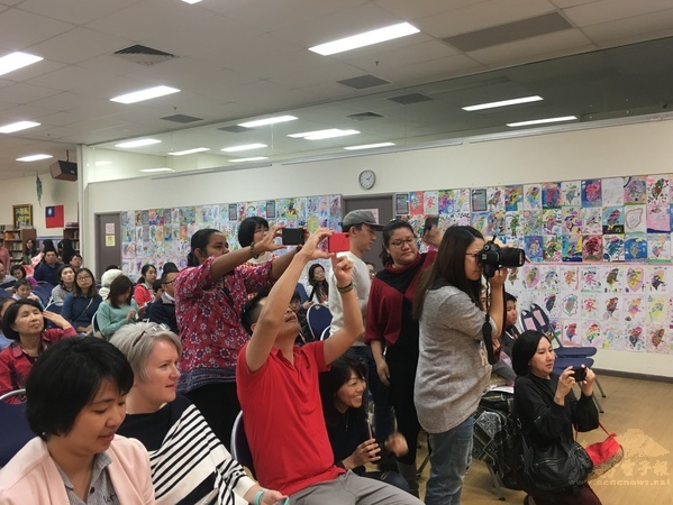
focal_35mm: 30
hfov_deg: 59.9
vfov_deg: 46.8
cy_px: 246
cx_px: 344
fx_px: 584
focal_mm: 4.15
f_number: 2.2
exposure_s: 1/33
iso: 125
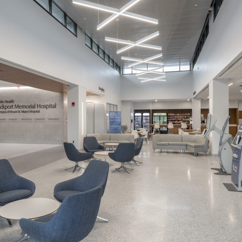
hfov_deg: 62.7
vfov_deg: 62.9
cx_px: 105
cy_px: 124
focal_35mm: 25
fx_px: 198
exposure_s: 1/5
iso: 200
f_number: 11
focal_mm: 19
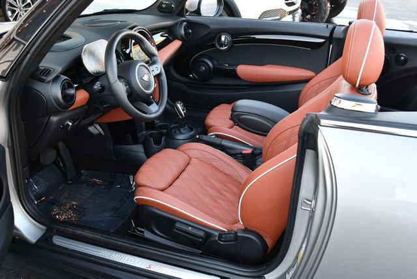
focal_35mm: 36
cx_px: 208
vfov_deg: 36.9
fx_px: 417
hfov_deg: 53.1
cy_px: 140
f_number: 3.5
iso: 560
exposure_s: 1/250
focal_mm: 18
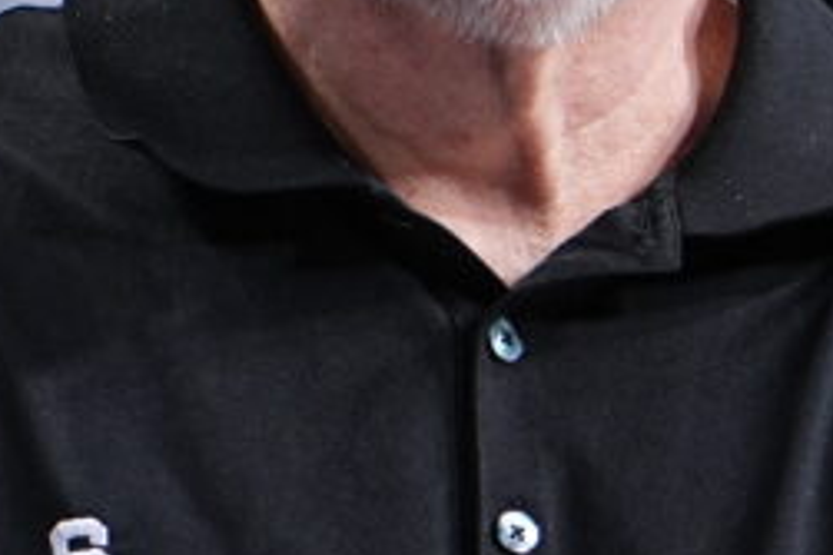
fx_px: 84954
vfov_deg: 0.4
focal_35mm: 3674
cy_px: -18
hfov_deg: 0.6
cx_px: 694
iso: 250
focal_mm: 600
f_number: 6.3
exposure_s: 1/400
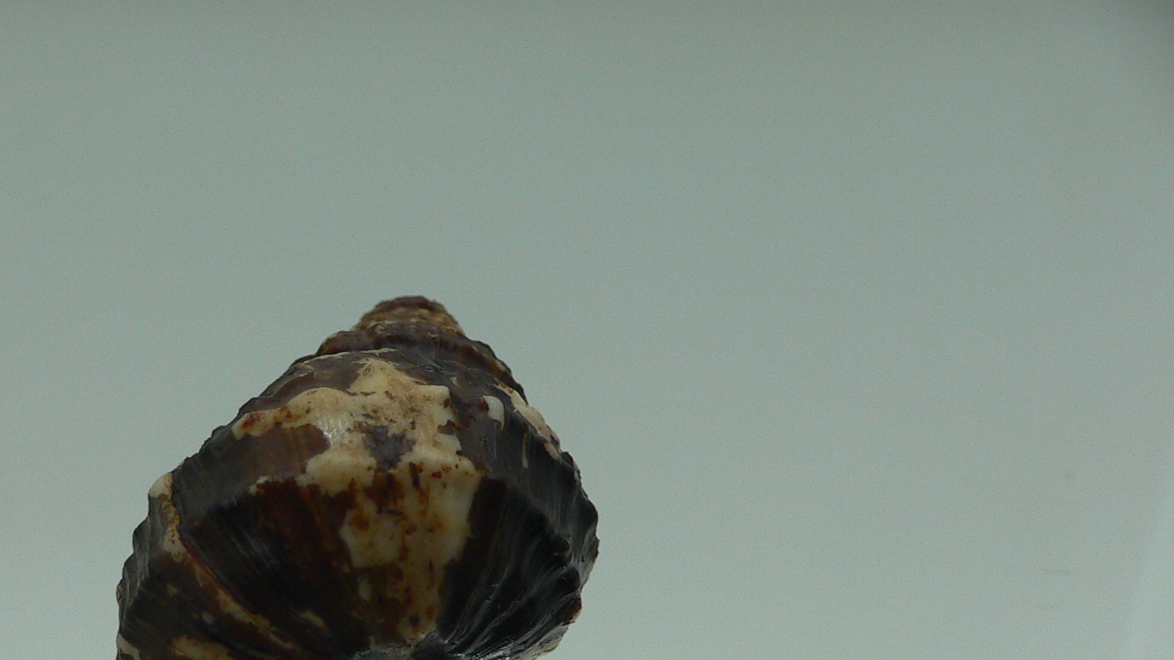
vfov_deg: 20.9
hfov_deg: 36.6
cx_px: 336
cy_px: 622
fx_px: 1743
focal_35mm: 56
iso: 80
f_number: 2.8
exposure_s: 1/100
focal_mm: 4.6
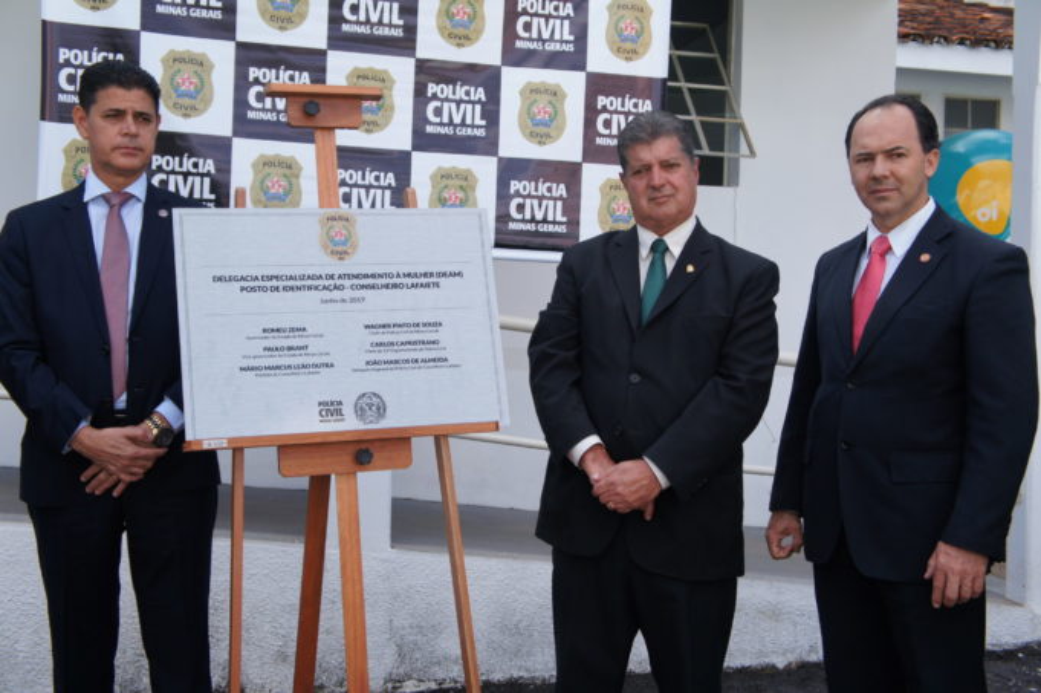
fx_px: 1257
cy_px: 346
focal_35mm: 44
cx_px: 520
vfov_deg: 30.8
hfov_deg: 45.0
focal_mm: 29
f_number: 4.5
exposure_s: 1/640
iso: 200
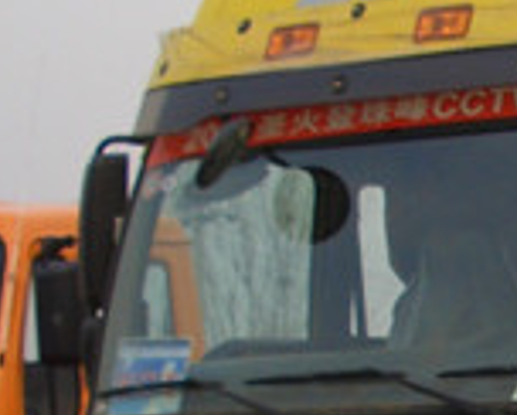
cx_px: 1010
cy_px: 577
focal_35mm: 192
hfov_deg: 9.4
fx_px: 2942
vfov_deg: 7.9
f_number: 2.8
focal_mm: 6.8
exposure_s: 1/200
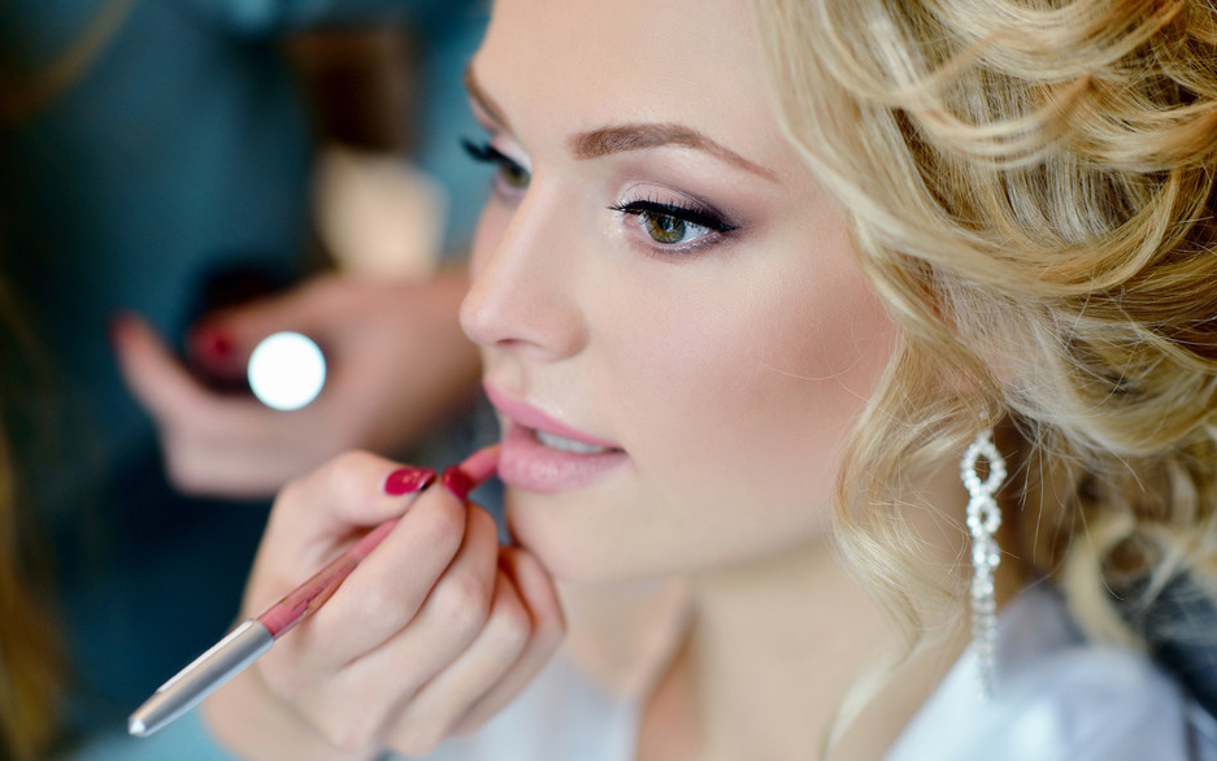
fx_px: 2886
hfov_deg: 23.8
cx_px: 607
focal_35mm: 87
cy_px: 387
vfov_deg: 15.0
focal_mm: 85
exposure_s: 1/160
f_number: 2.2
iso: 250
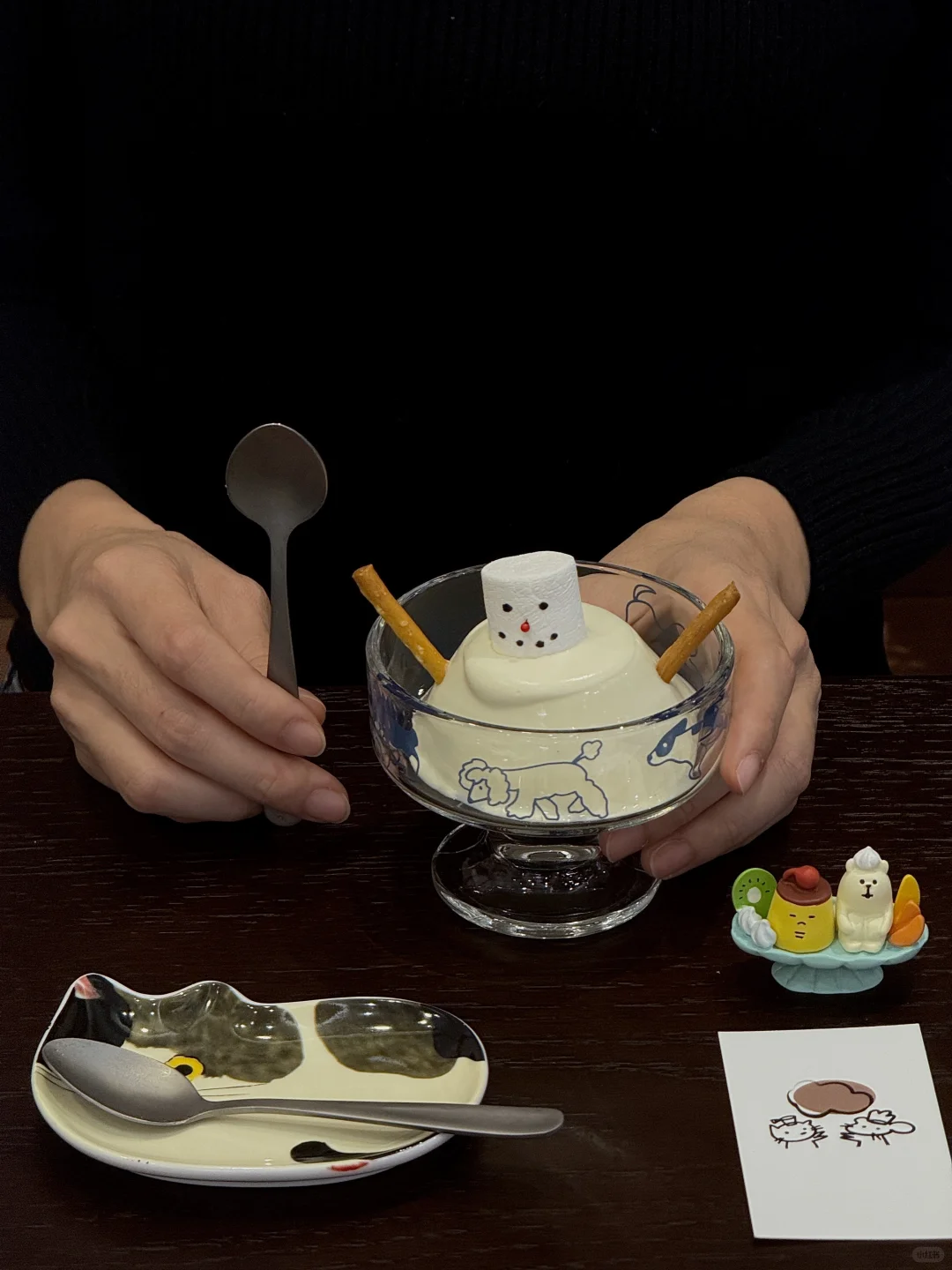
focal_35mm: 120
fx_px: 4400
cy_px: 635
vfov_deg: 16.4
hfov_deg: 12.3
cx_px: 476
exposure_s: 1/50
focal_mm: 15.66
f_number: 2.8
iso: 160
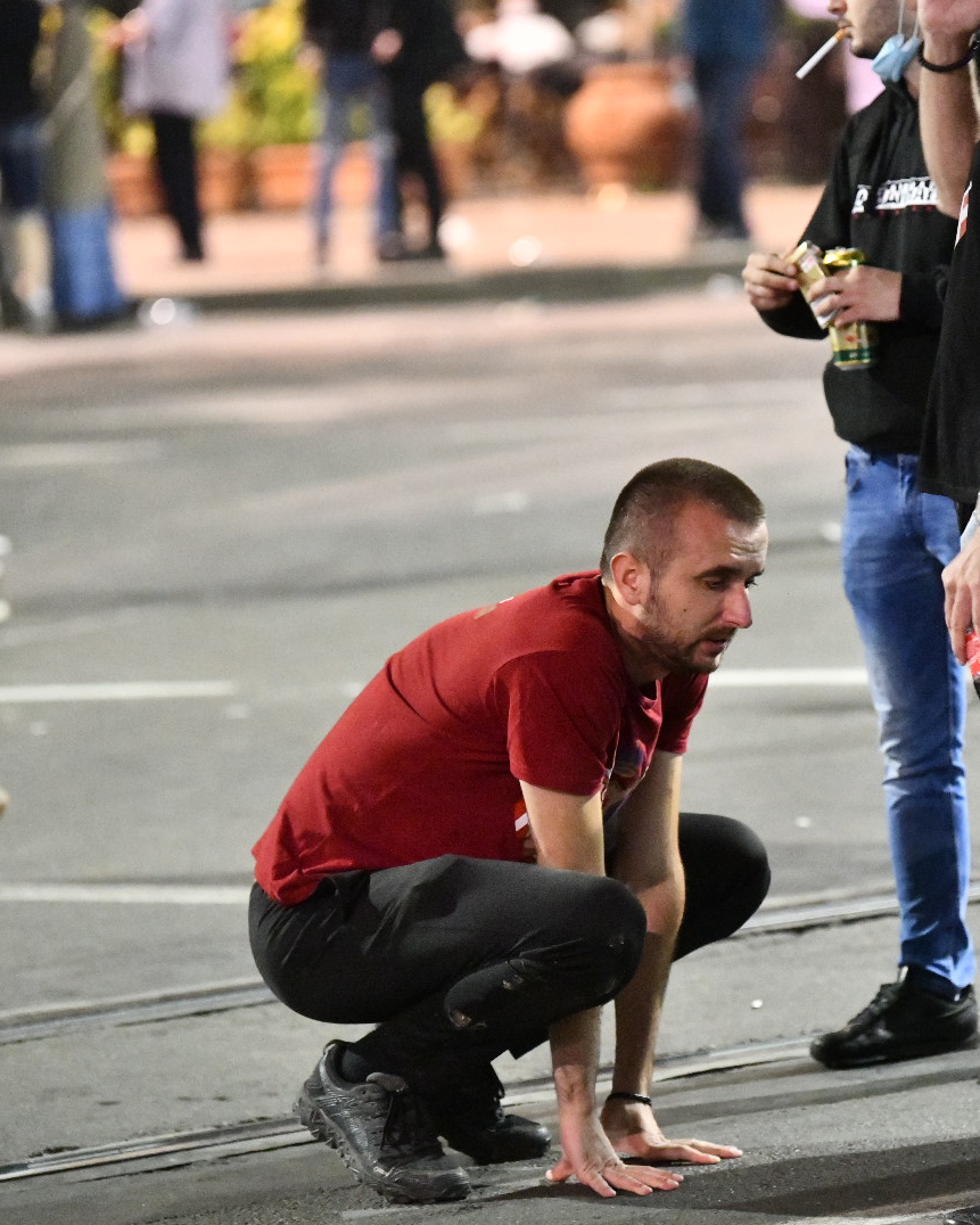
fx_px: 7939
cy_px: 614
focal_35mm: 219
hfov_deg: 7.1
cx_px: 708
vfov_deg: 8.8
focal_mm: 155
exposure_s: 1/60
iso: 16000
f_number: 3.2
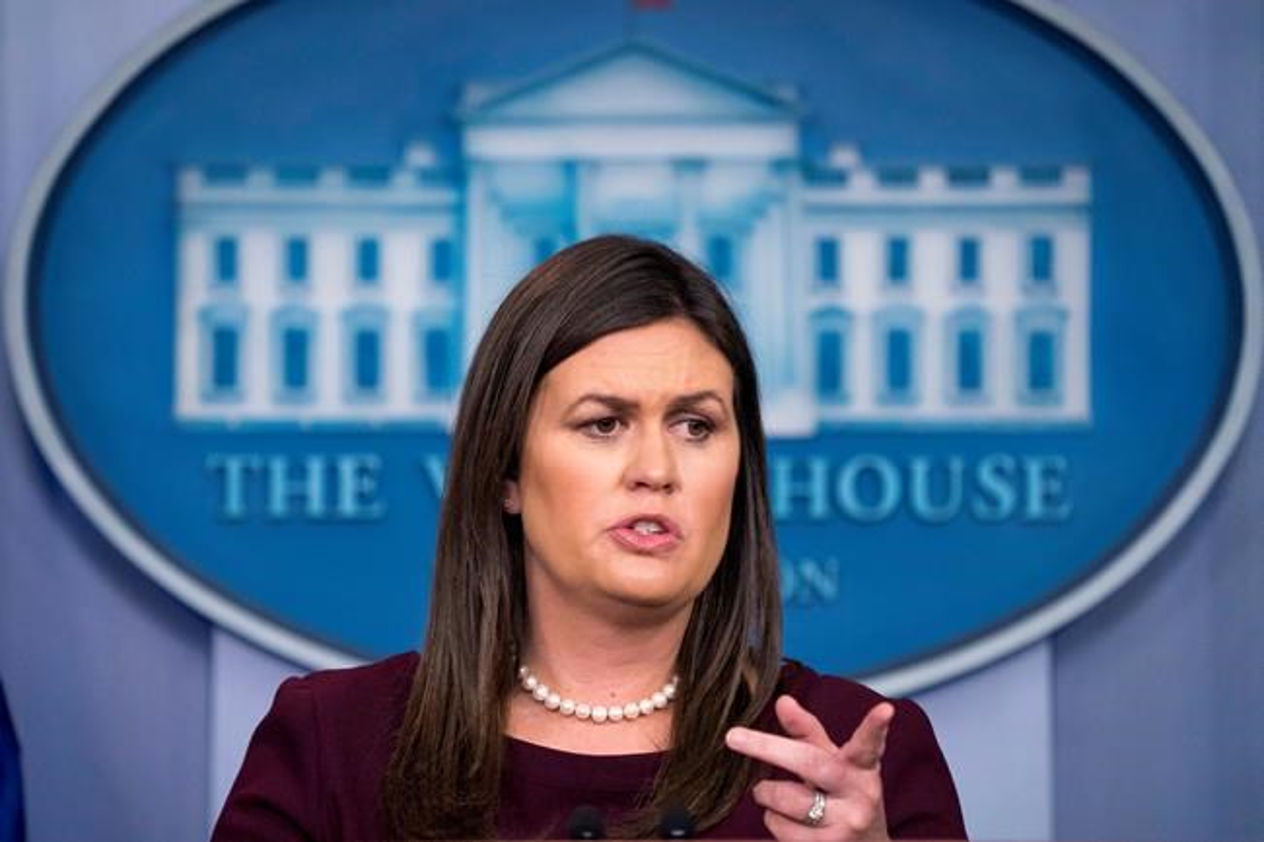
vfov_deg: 3.5
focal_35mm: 388
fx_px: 13619
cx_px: 632
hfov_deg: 5.3
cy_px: 421
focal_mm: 388
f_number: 5.6
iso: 5000
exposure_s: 1/500
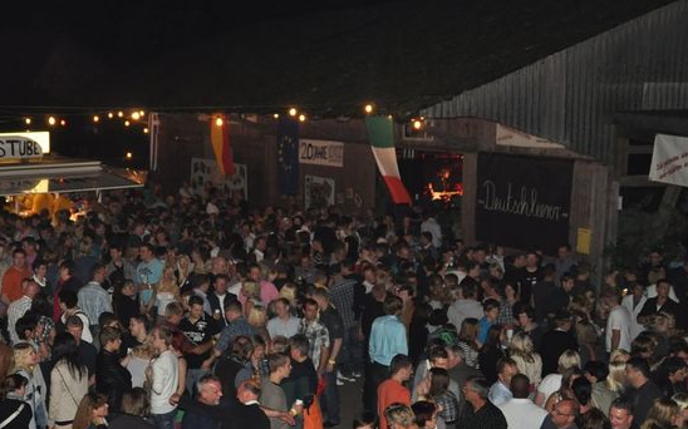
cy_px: 267
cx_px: 205
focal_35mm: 56
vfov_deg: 23.2
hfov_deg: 35.9
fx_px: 1045
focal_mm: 25
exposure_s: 1/60
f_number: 3.8
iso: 800
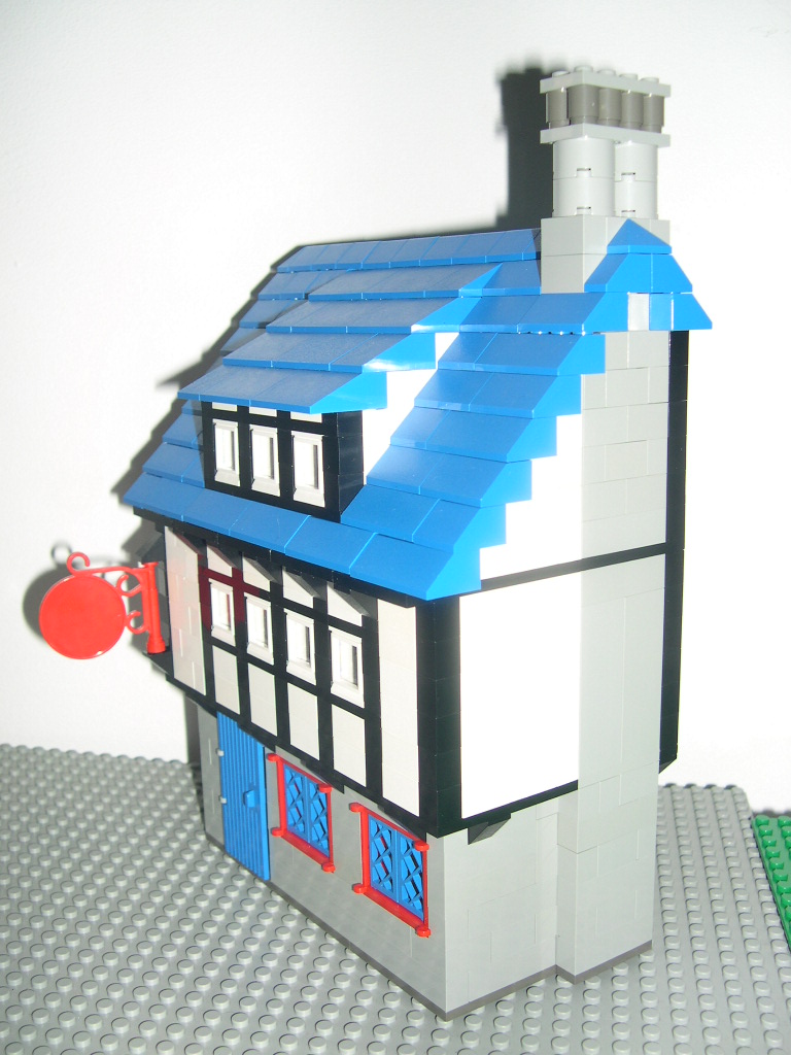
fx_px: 1158
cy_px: 528
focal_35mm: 38
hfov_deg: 37.7
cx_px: 396
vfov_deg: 49.0
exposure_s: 1/60
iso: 100
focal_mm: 8
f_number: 2.8
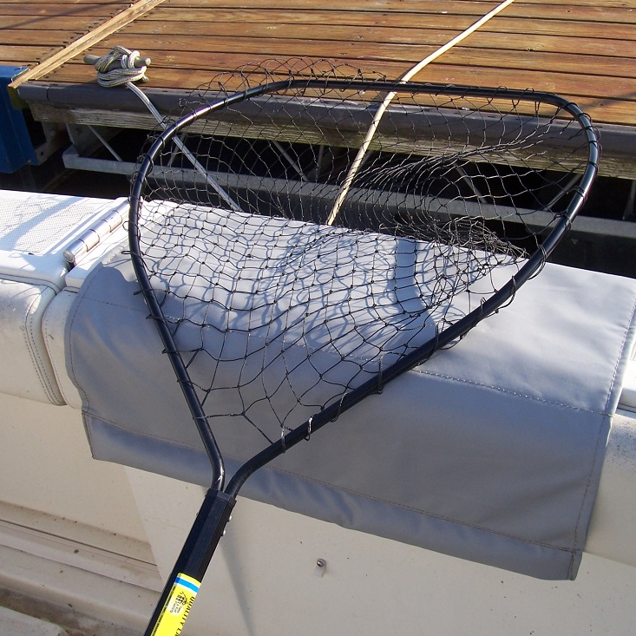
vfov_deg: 40.9
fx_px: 852
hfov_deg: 40.9
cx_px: 340
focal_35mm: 41
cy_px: 315
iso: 80
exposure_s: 1/250
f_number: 5.6
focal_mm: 5.6
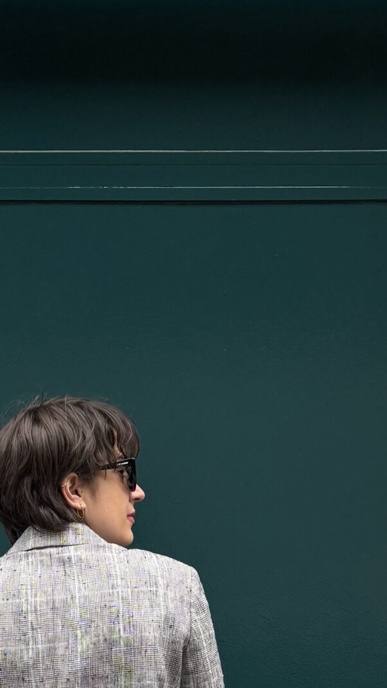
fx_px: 1240
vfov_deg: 29.1
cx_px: 113
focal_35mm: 68
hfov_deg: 17.7
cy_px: 680
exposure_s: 1/178
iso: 40
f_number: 1.6
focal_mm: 5.96
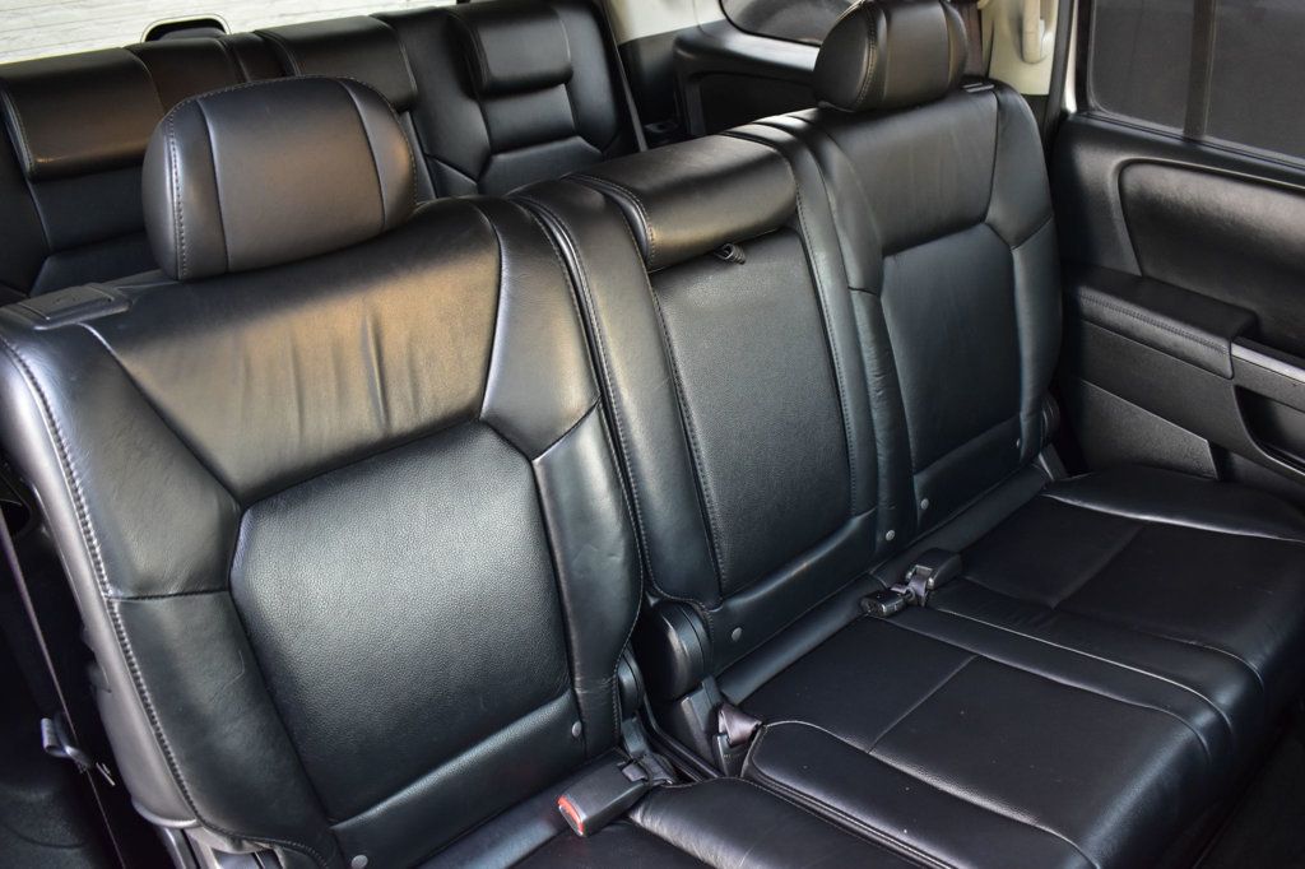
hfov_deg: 61.9
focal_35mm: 30
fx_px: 1087
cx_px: 652
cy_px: 434
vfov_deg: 43.6
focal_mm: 20
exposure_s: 1/15
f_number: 6.3
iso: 1250
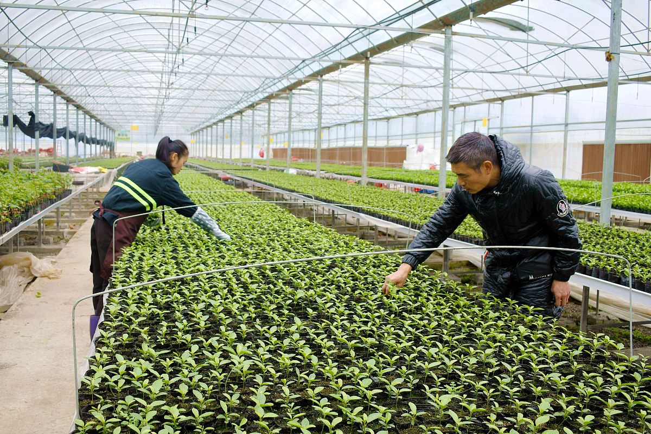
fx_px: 651
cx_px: 326
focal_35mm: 36
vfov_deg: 36.9
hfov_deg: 53.1
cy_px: 217
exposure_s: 1/60
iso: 100
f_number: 4
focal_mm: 18
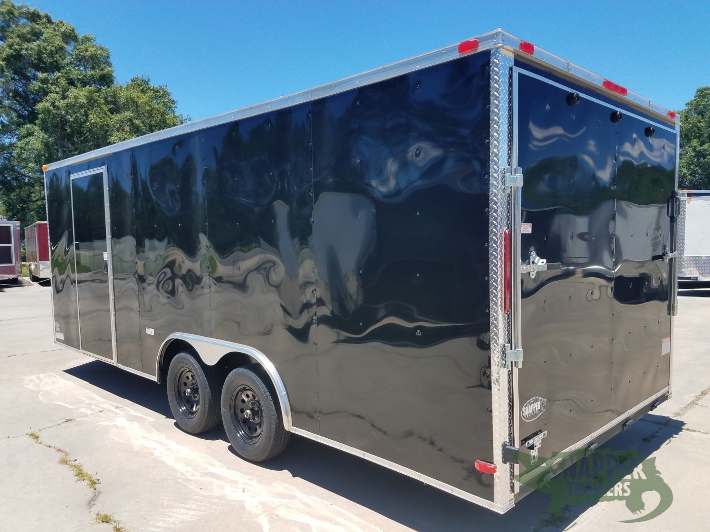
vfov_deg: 53.1
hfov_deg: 67.3
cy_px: 266
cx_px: 355
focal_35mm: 26
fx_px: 533
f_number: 1.7
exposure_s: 1/1468
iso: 40
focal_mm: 4.2
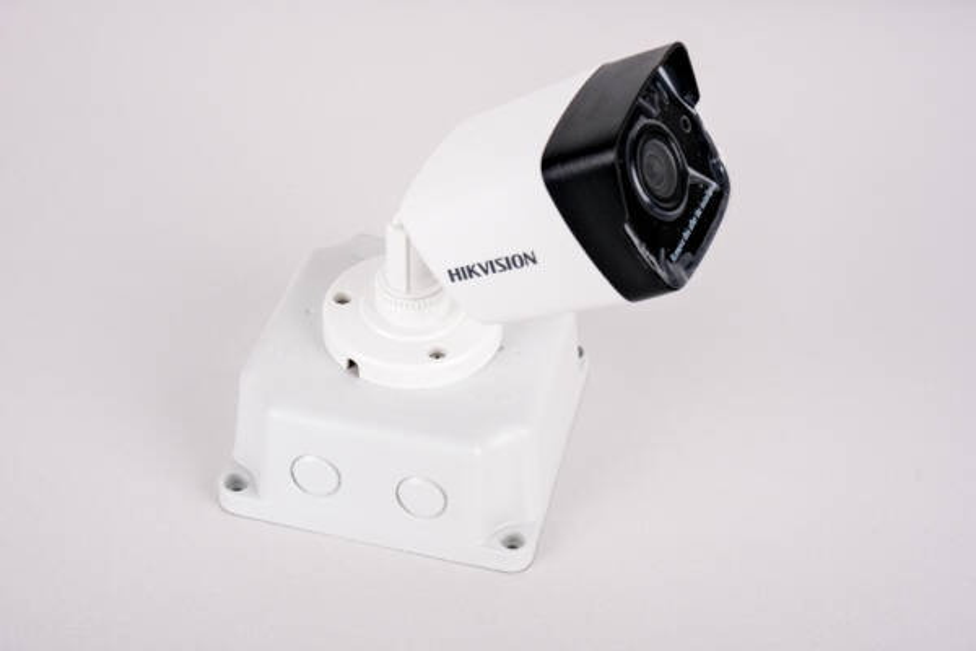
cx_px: 488
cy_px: 326
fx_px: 1518
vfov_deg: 24.2
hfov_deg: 35.6
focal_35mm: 56
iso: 160
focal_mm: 37.6
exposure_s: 1/125
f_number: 8
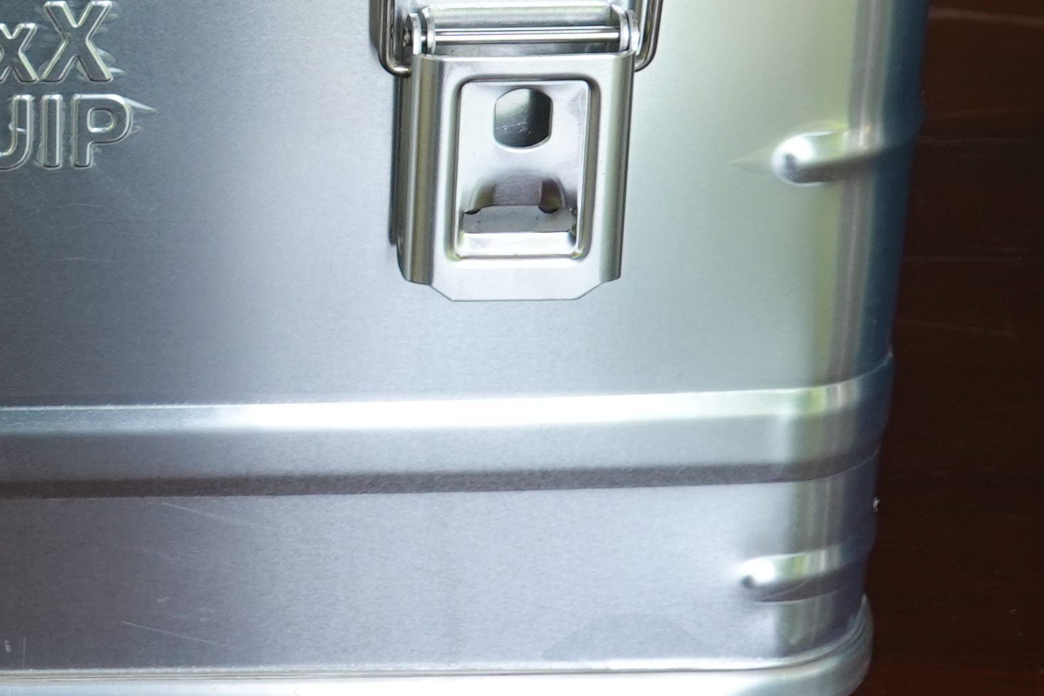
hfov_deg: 17.9
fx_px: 3190
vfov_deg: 12.4
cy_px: 72
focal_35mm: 110
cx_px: -128
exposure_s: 1/100
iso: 100
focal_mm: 11.06
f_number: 3.2
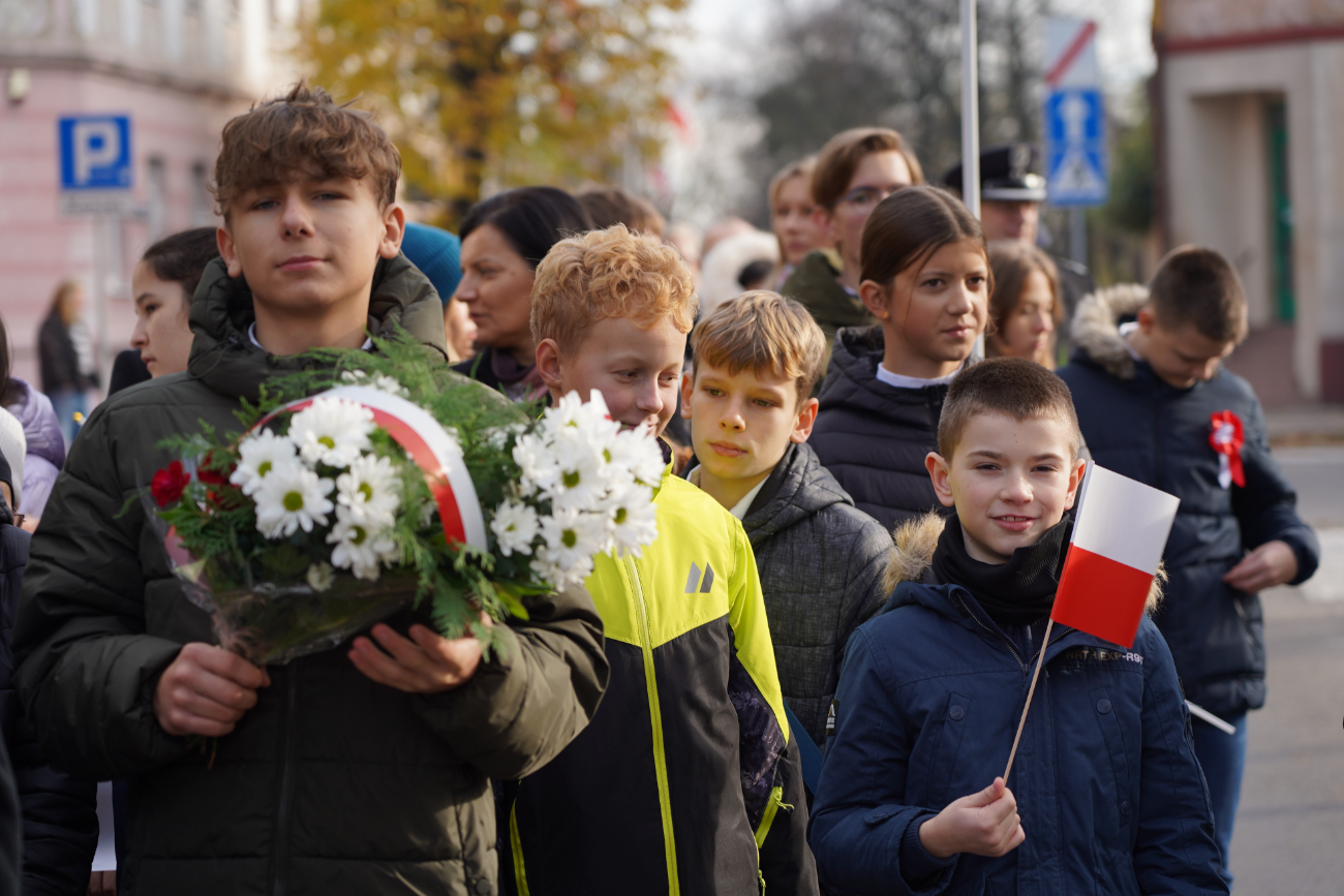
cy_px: 448
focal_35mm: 105
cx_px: 672
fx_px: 3920
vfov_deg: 13.0
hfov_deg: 19.5
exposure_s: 1/200
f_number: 4
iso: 100
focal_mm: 105
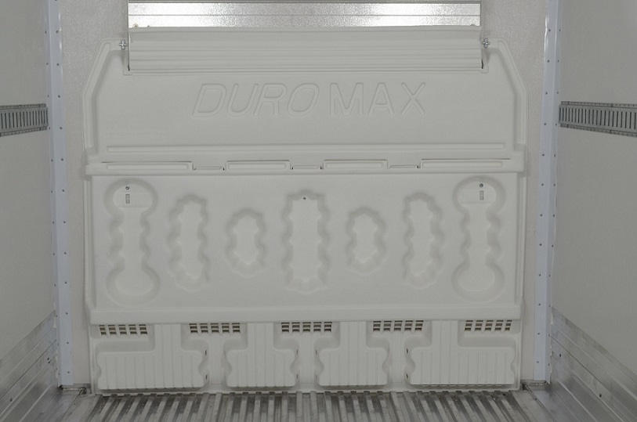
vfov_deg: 25.7
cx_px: 318
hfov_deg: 37.9
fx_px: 927
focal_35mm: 52
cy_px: 211
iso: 400
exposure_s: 1/40
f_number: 9
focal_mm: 35
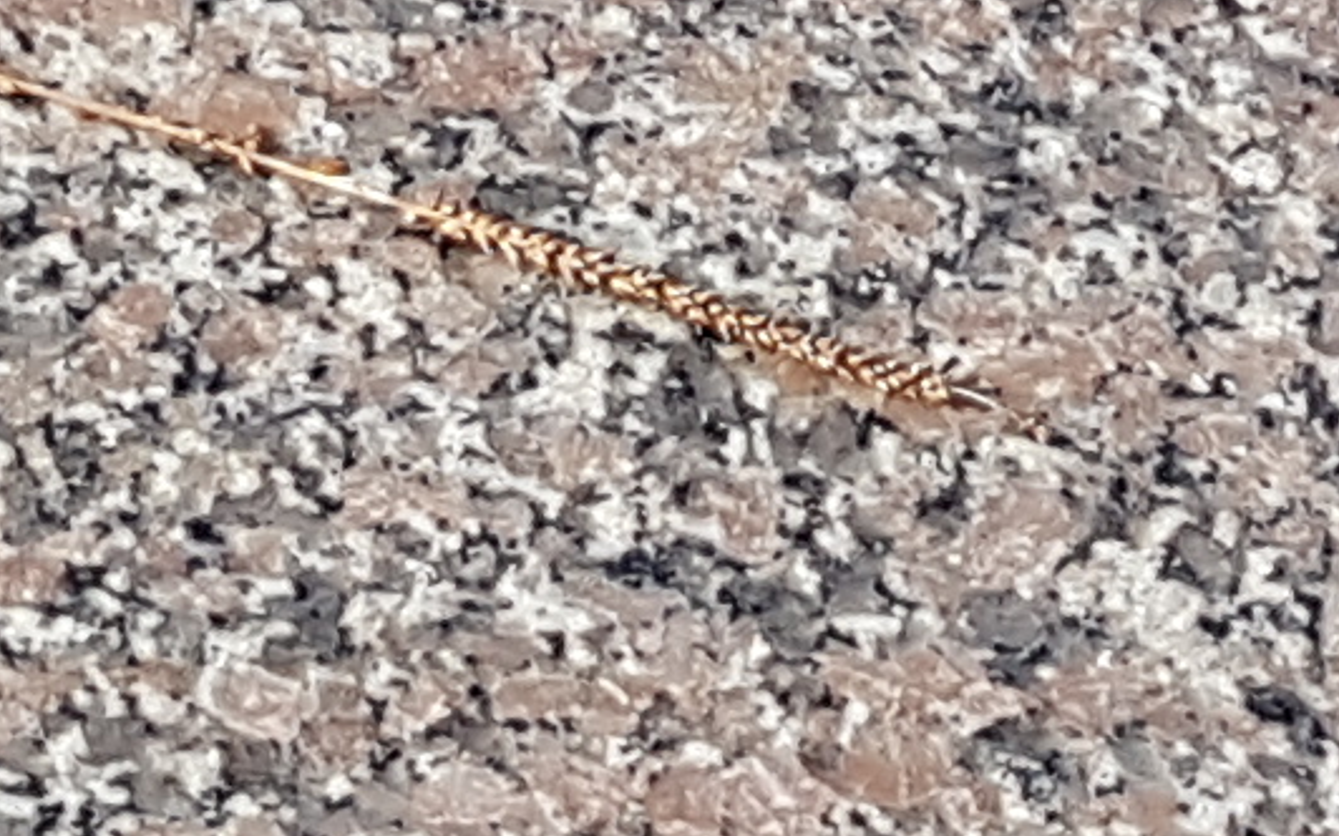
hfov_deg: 9.4
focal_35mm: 209
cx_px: -1399
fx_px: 7624
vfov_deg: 5.4
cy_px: -2755
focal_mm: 4.2
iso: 40
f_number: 1.7
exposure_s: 1/1292
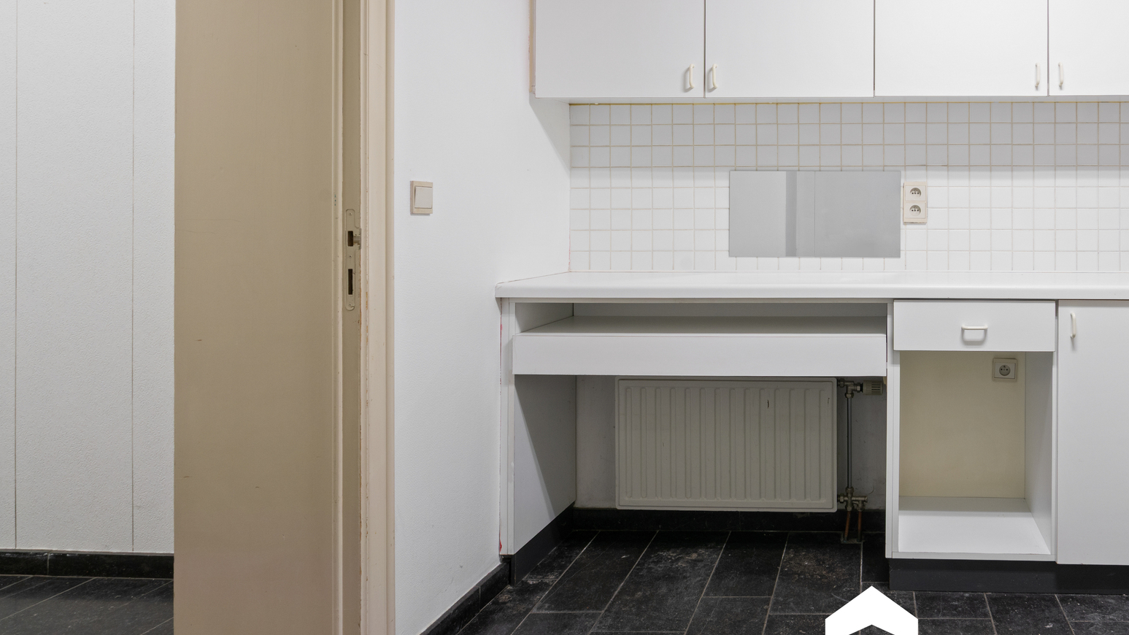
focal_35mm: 26
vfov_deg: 43.8
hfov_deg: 66.5
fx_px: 778
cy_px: 216
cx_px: 872
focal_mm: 16
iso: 250
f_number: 11
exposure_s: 1.6
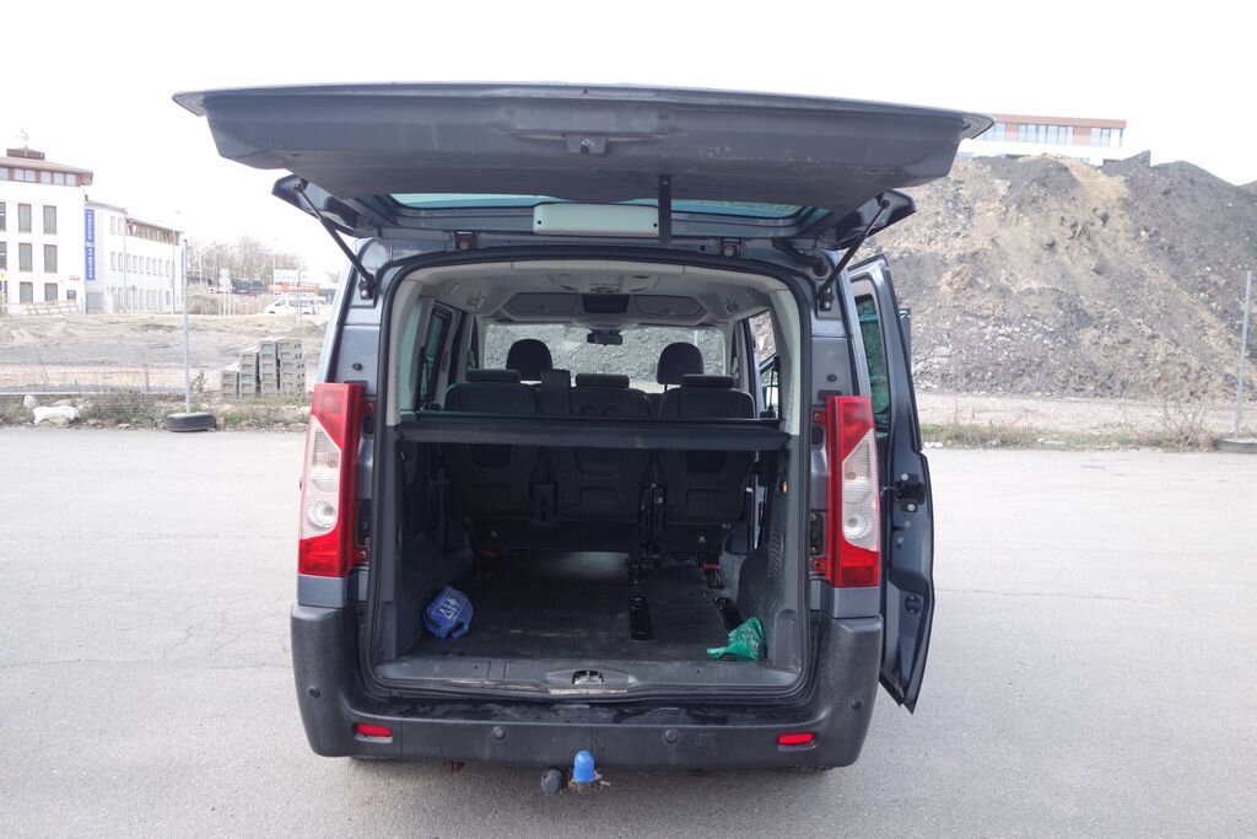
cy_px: 420
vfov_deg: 46.4
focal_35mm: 28
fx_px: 978
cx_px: 628
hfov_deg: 65.5
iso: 125
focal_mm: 10.4
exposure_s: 1/320
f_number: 2.8
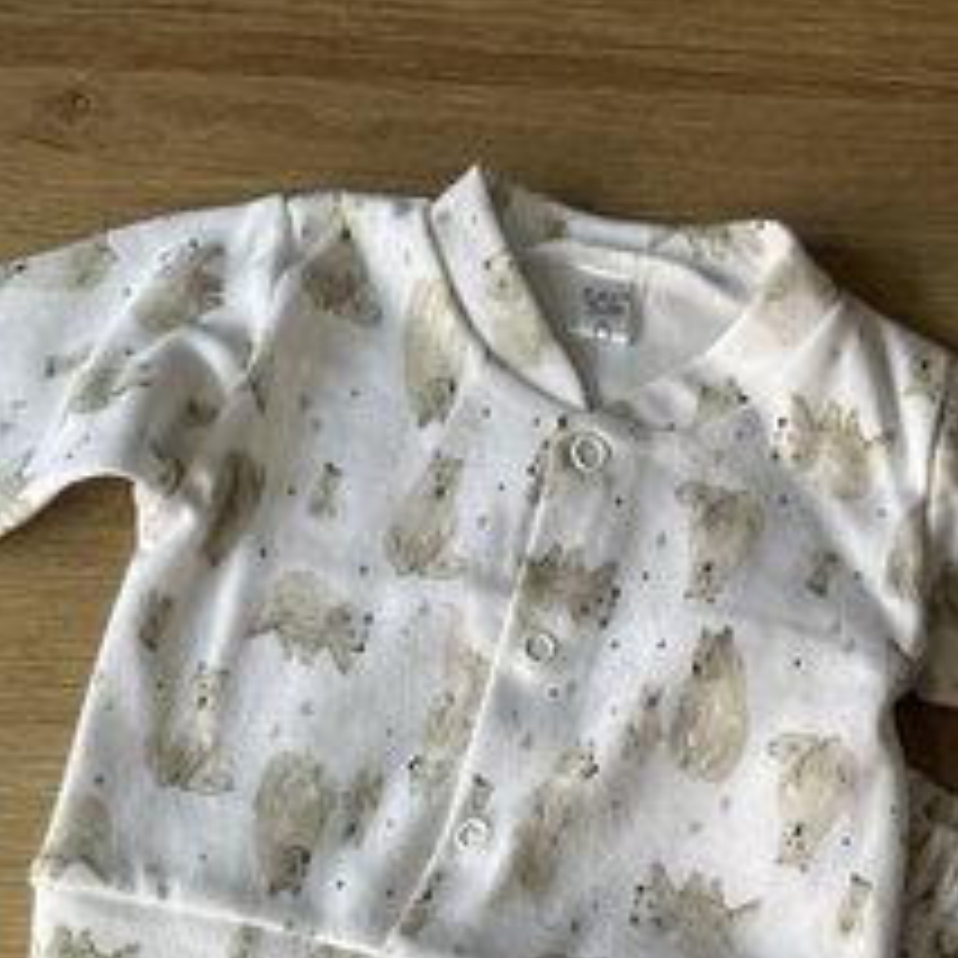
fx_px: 1659
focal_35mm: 53
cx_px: 603
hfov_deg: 32.0
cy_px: 1010
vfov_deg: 29.5
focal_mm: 6.76
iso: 64
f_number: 1.78
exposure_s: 1/121
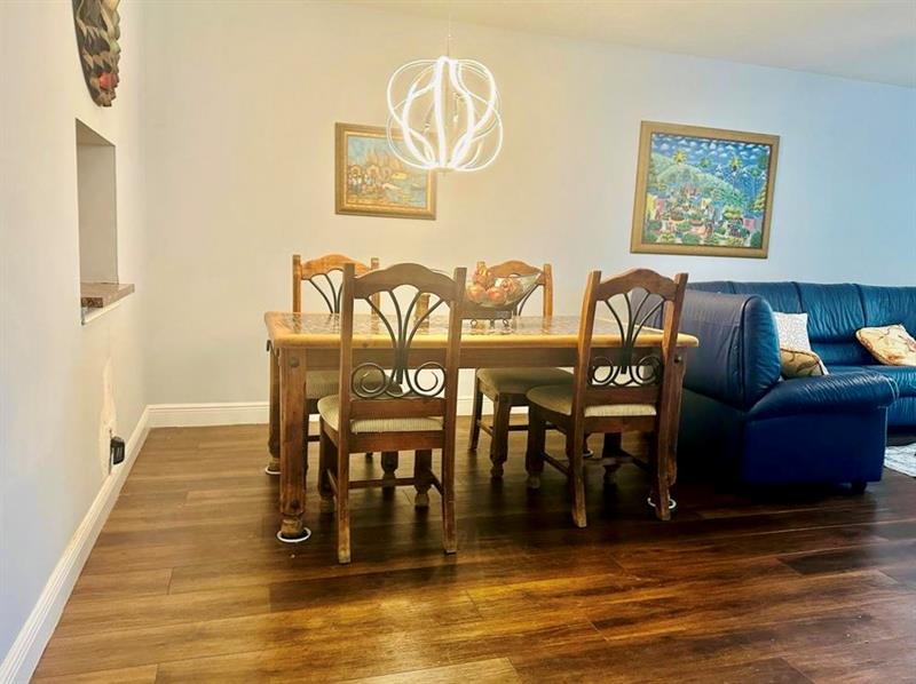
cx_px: 458
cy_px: 342
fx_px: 634
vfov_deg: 56.7
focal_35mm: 24
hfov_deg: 71.7
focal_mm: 6.86
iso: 320
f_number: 1.78
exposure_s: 1/60
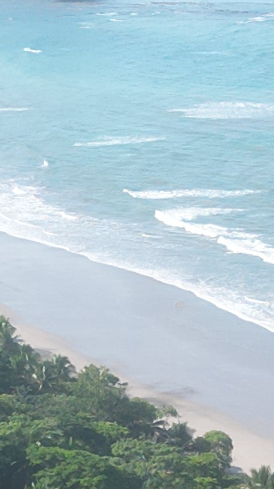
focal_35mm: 180
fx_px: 2328
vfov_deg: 11.8
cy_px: 480
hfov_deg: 6.7
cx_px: 57
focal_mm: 6.72
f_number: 1.7
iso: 100
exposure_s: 1/1250
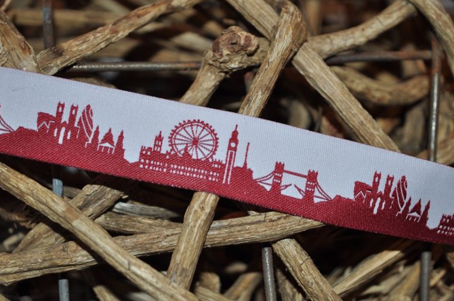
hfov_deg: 27.0
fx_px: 945
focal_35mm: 75
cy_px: 155
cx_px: 219
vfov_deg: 18.1
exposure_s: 1/60
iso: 200
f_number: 5.3
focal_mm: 48
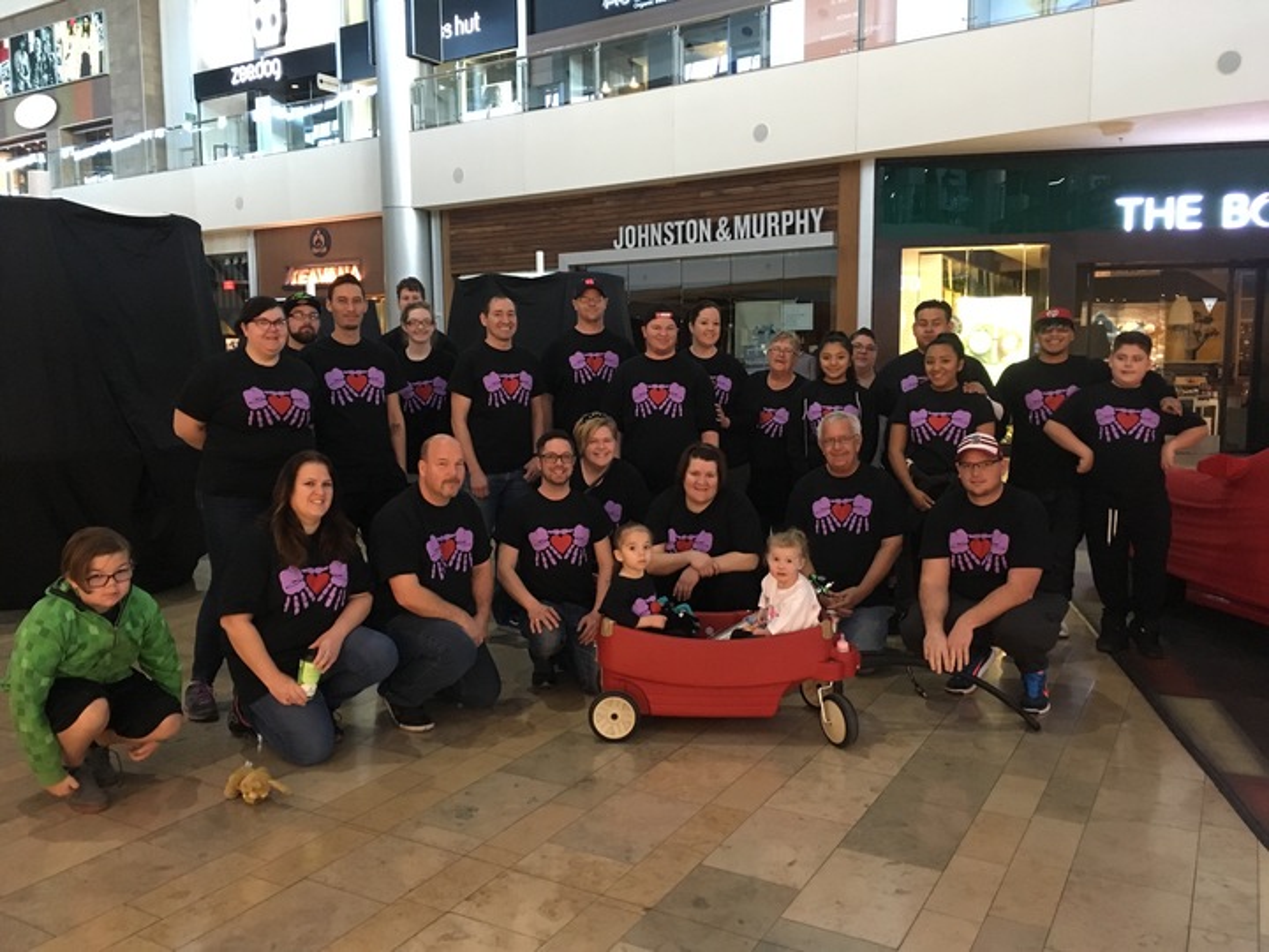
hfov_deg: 61.7
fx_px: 1063
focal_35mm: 29
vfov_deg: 48.2
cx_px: 634
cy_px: 476
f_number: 2.2
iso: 200
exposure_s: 1/15
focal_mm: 4.15
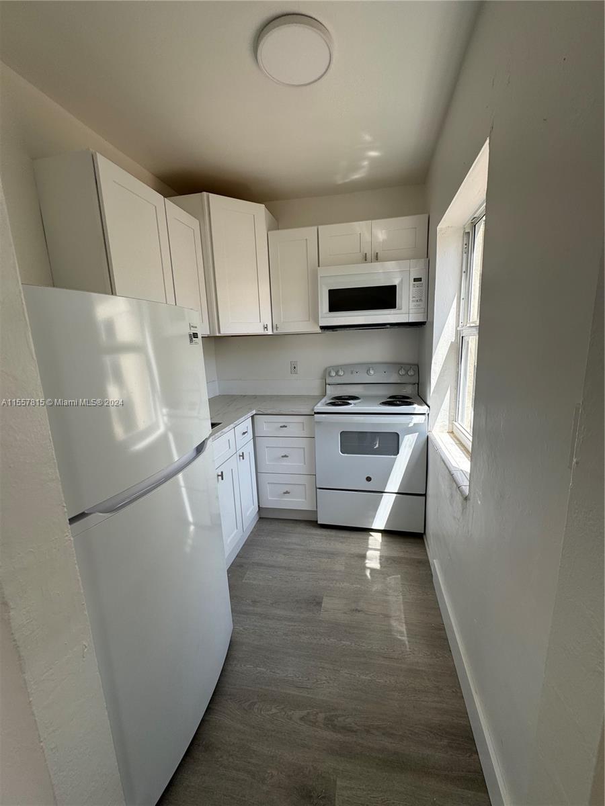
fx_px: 326
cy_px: 403
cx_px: 302
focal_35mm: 14
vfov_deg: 102.1
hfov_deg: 85.7
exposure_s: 1/207
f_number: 2.2
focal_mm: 2.22
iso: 40
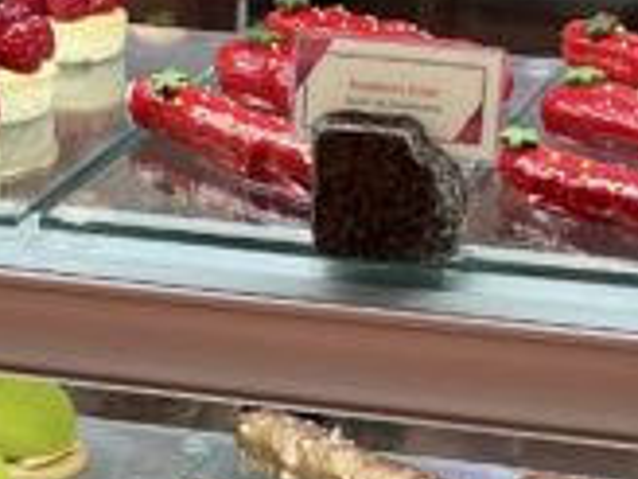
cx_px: 171
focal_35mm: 162
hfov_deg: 12.2
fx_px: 2986
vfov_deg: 9.1
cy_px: 409
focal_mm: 5.7
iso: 100
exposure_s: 1/120
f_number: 1.5
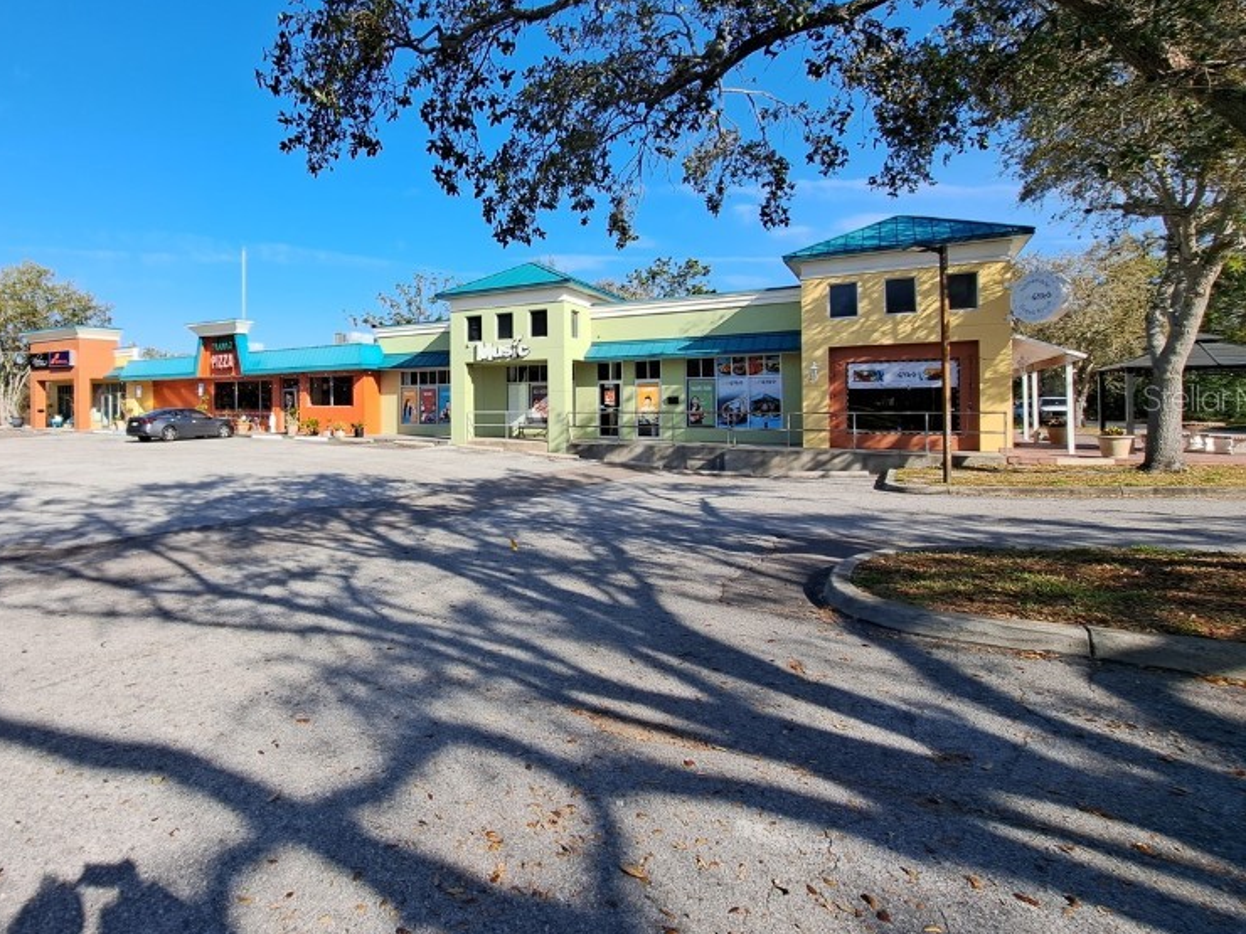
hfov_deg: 85.4
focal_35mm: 18
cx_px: 439
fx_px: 648
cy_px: 397
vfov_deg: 71.2
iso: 50
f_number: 2.2
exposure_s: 1/847
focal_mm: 1.74
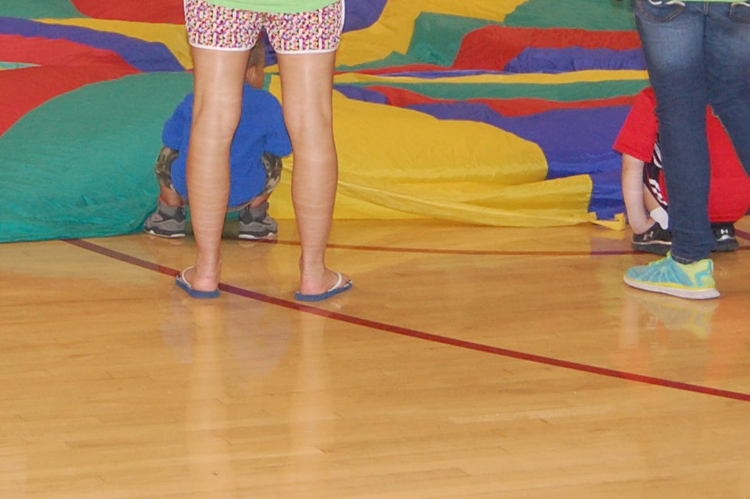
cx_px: 219
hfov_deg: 14.4
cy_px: -63
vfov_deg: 9.5
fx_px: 2956
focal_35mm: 142
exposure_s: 1/60
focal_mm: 30
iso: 720
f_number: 4.2
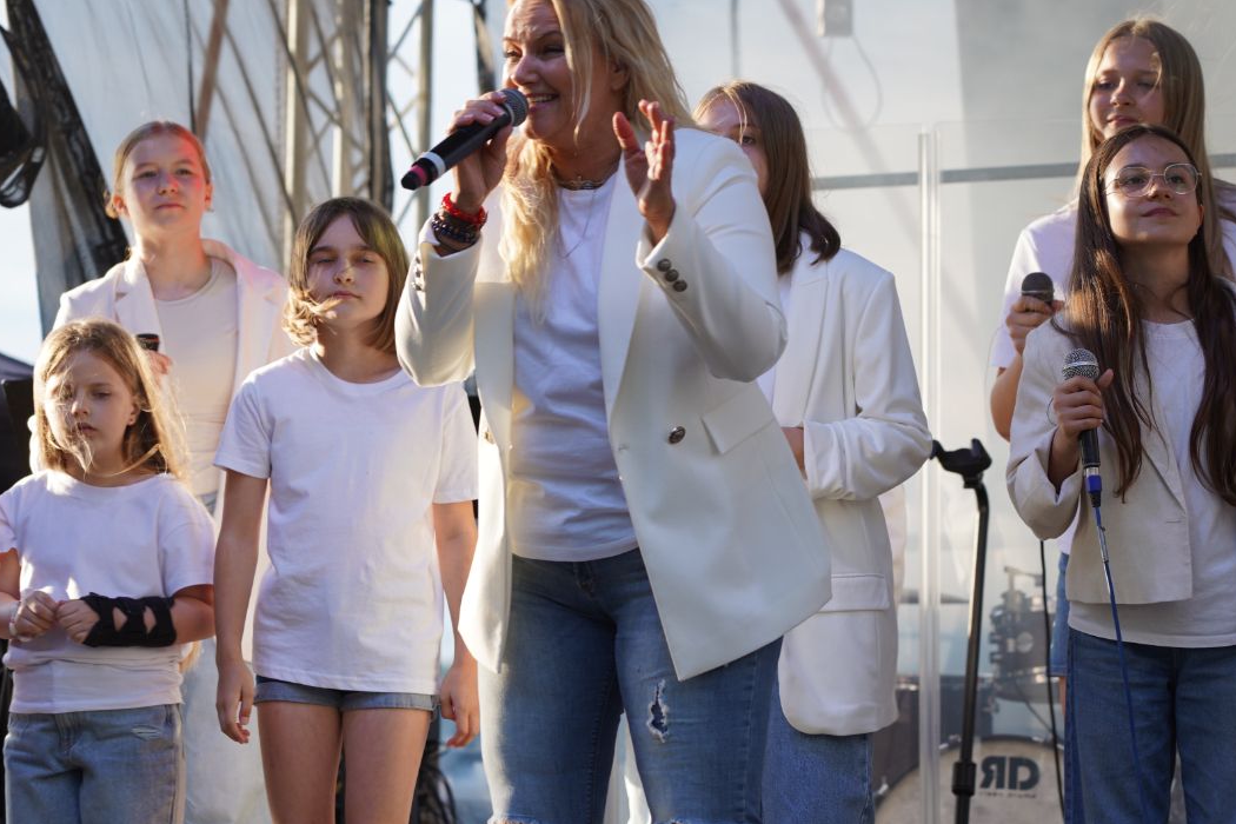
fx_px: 4463
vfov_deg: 10.5
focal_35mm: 130
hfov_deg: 15.8
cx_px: 566
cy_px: 415
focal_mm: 105
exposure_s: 1/100
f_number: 4.5
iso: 100
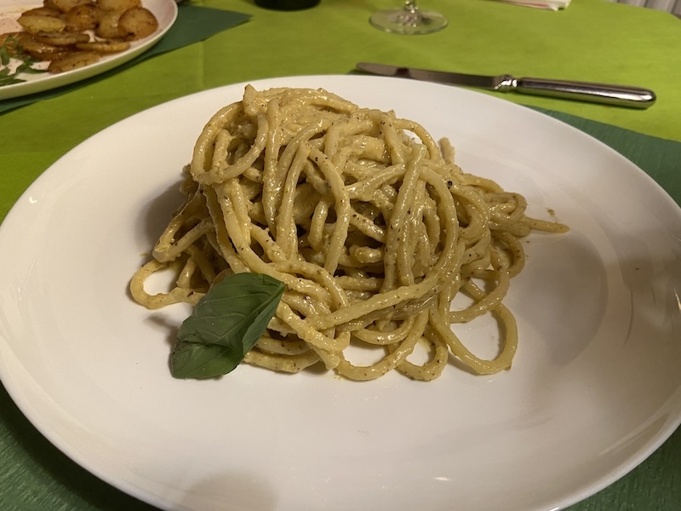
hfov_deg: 67.3
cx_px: 340
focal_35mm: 26
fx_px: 511
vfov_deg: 53.1
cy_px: 256
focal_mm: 4.25
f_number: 1.8
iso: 320
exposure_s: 1/50
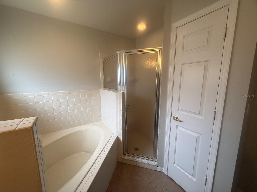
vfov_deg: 85.7
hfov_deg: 102.1
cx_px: 128
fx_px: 104
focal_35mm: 14
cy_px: 96
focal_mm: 2.22
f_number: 2.2
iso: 200
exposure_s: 1/60
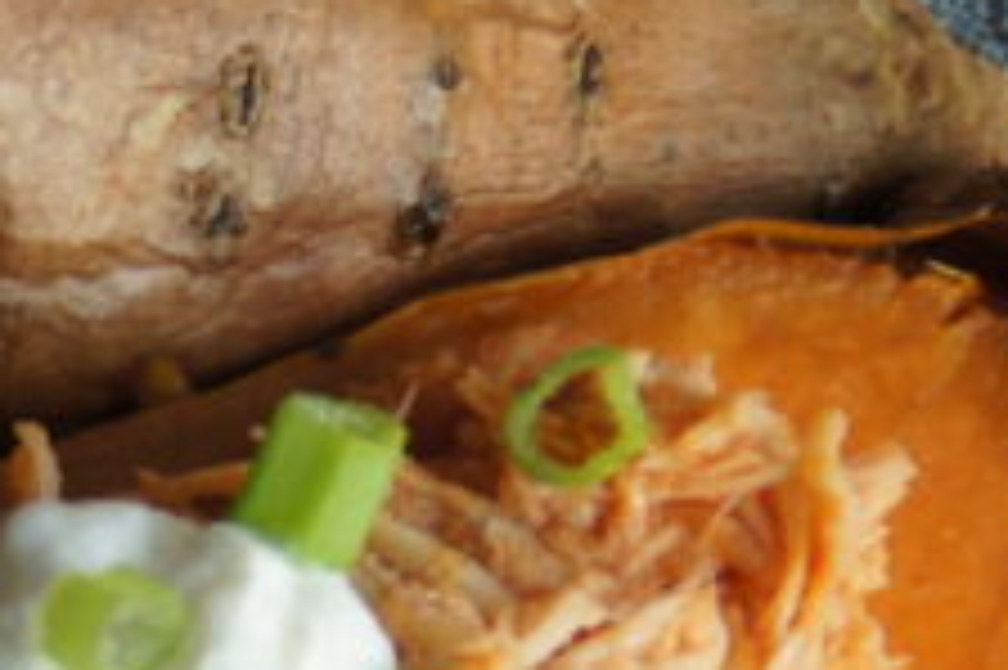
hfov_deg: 3.3
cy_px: 1041
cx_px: -940
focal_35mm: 616
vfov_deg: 2.2
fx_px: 17235
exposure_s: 1/25
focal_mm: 90
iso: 100
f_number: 5.6
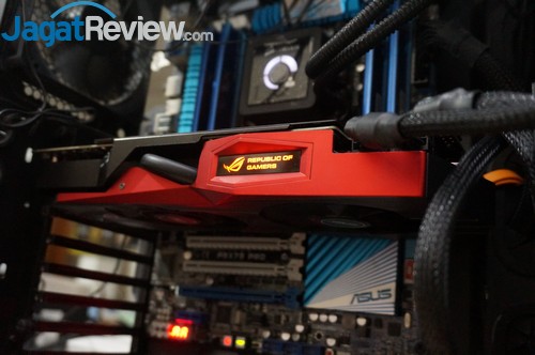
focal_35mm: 38
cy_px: 178
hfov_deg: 51.3
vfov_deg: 35.4
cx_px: 268
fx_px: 557
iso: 3200
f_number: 4.5
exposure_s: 1/40
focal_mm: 25
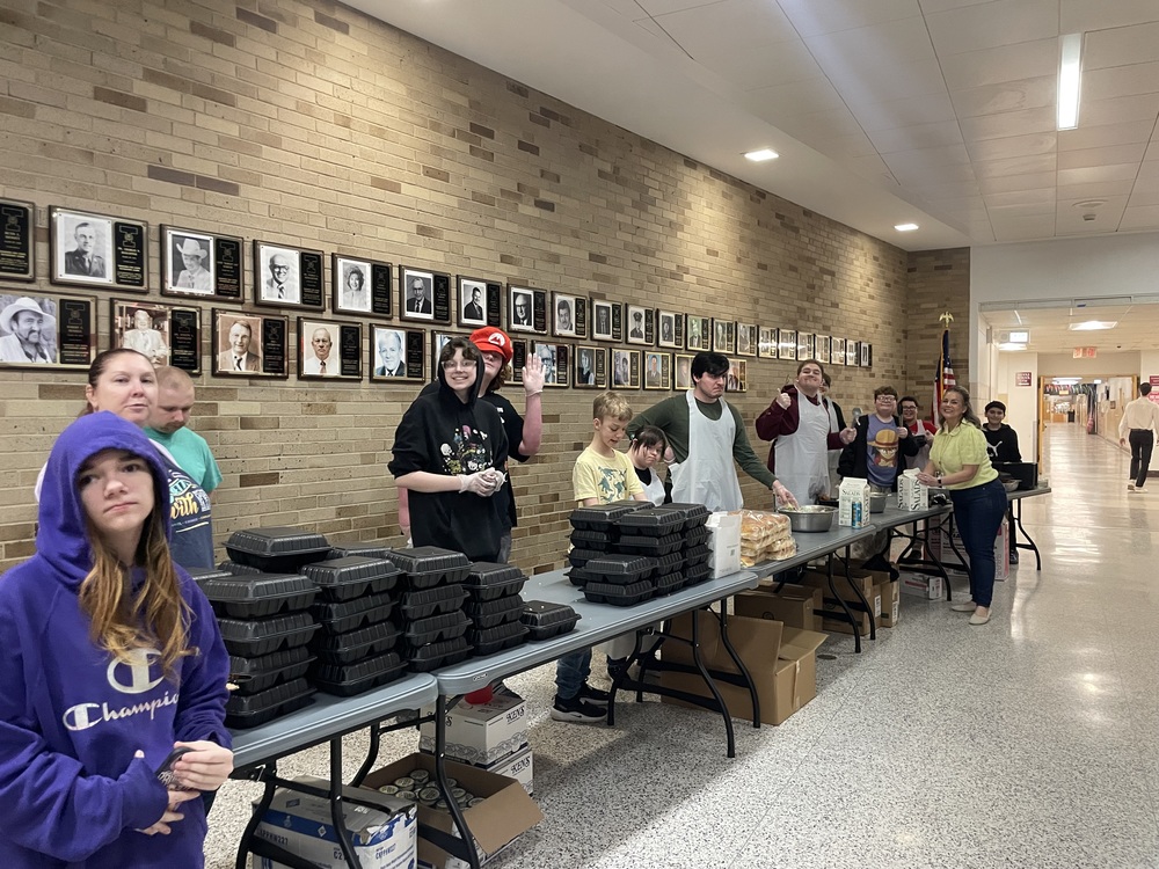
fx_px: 871
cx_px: 580
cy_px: 434
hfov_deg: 67.3
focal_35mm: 26
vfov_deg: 53.1
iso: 400
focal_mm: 4.2
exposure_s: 1/60
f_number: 1.6
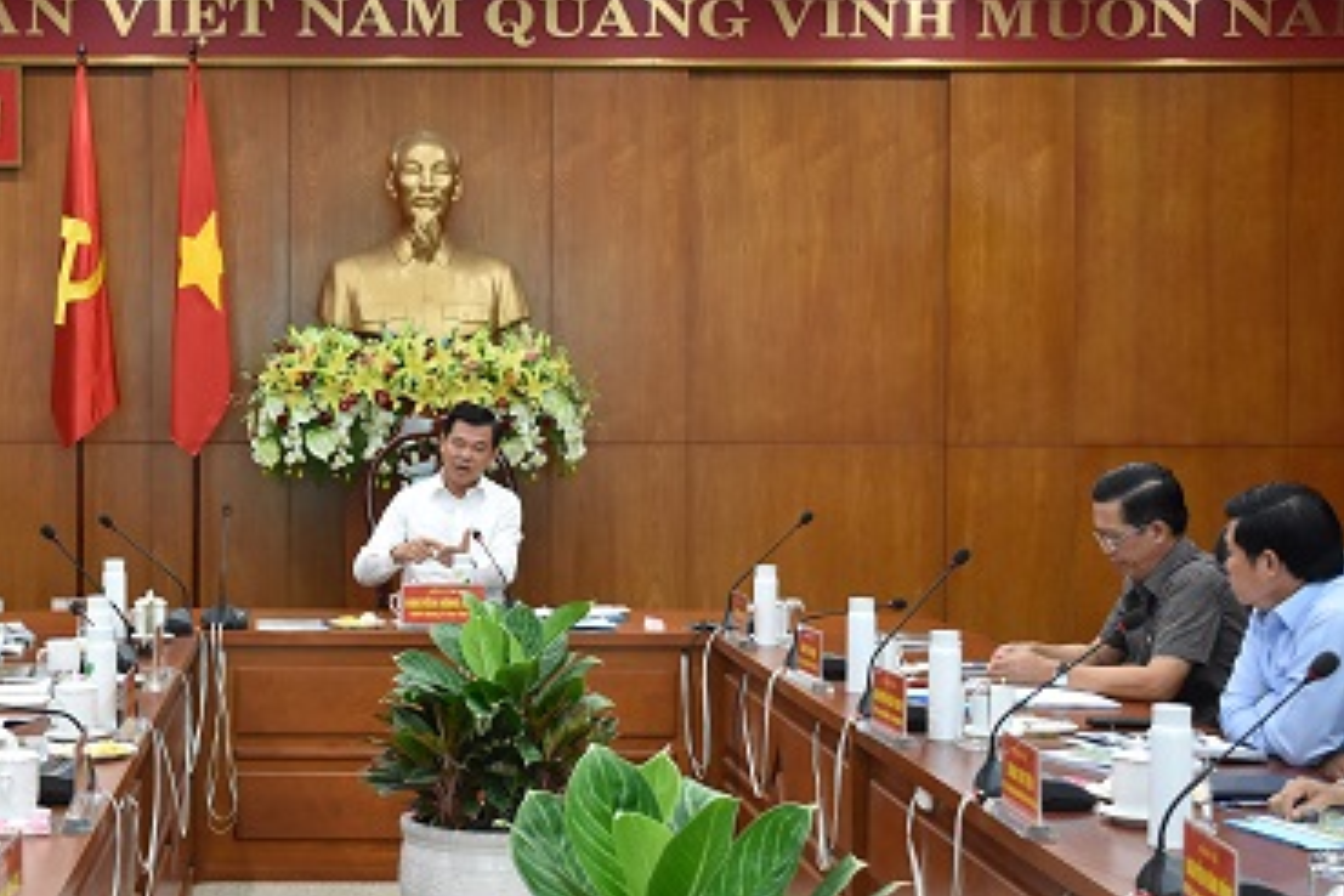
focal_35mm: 66
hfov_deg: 30.2
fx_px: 2457
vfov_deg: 20.7
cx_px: 361
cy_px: 404
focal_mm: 27
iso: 1600
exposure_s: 1/125
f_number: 5.6
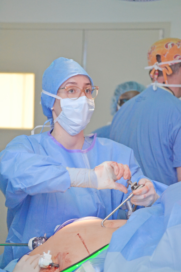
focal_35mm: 105
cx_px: 90
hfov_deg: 13.0
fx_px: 792
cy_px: 136
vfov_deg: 19.5
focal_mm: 70
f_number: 4.2
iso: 3200
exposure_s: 1/60
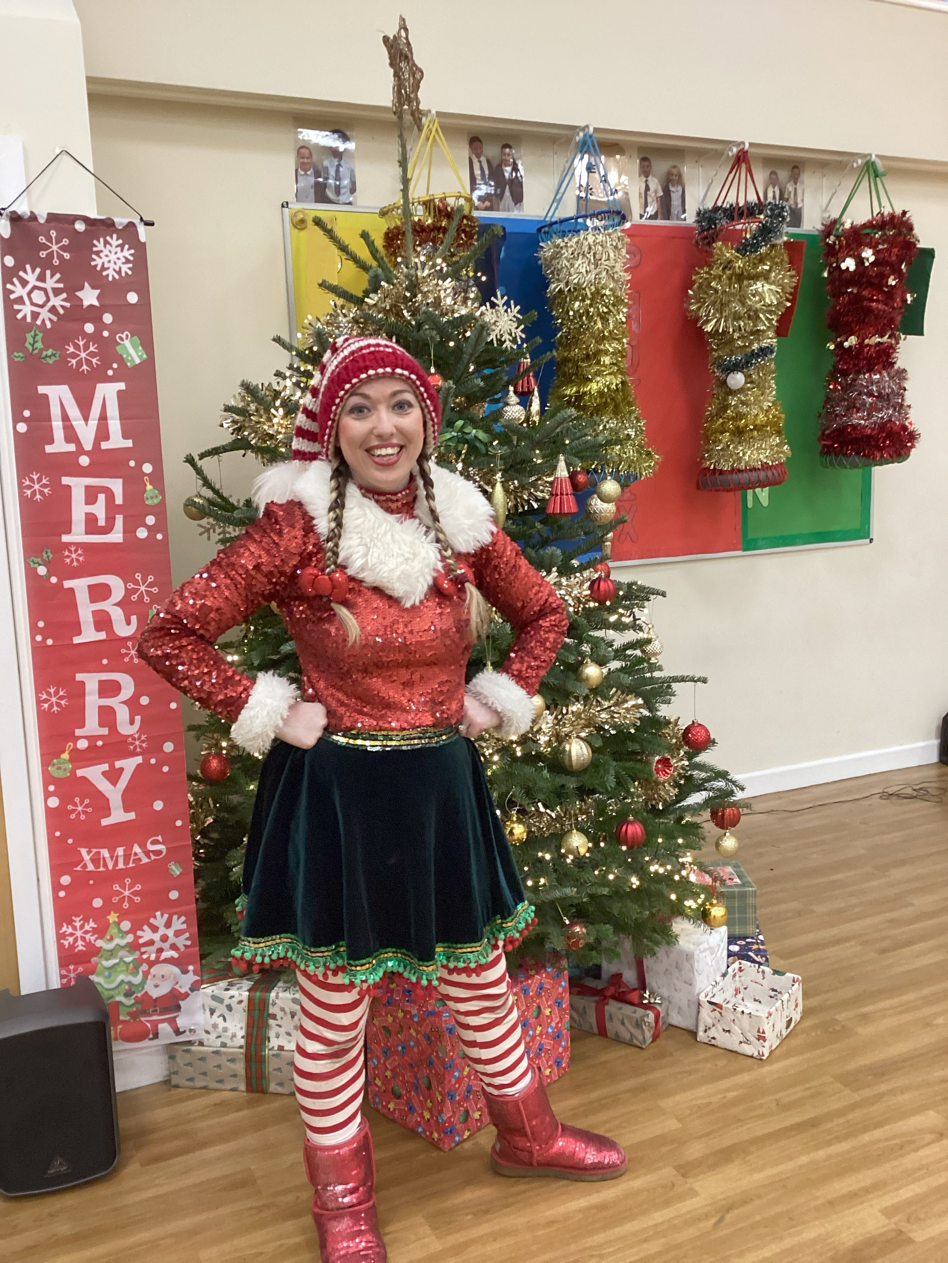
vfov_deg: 58.4
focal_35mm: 31
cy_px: 632
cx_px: 474
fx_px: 1132
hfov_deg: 45.4
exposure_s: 1/60
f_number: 2.4
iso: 250
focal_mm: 3.3
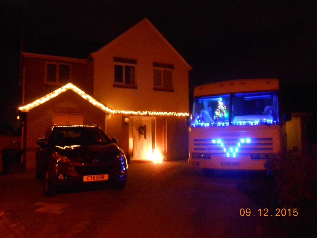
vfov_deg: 46.8
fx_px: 275
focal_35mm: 30
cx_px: 158
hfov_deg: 60.0
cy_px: 119
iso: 800
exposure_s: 1/2
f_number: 3.8
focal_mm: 5.3
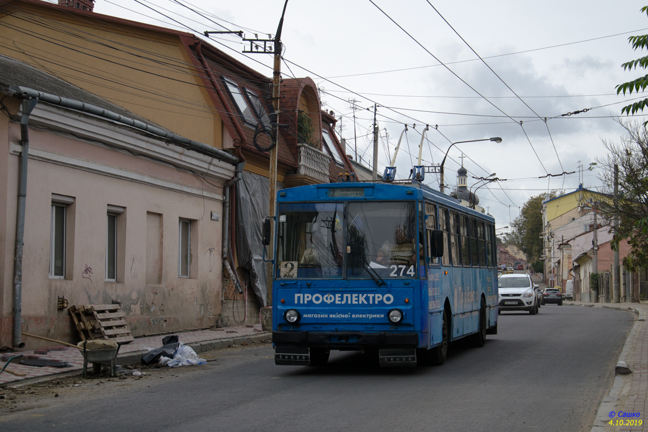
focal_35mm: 68
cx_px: 324
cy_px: 216
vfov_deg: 20.2
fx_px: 1215
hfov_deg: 29.9
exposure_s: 1/1600
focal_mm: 45
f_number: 4.8
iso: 200
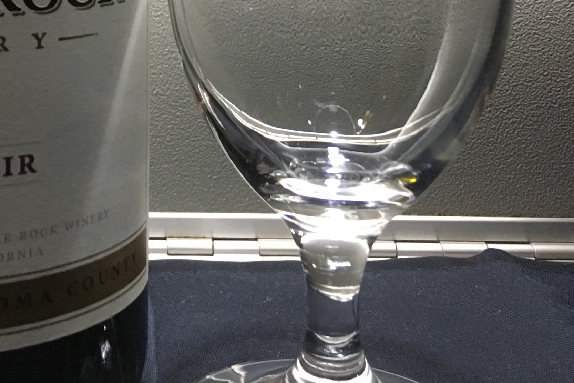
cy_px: -125
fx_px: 1164
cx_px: 131
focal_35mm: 73
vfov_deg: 17.4
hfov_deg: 27.3
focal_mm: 4.15
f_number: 2.2
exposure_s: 1/30
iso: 200
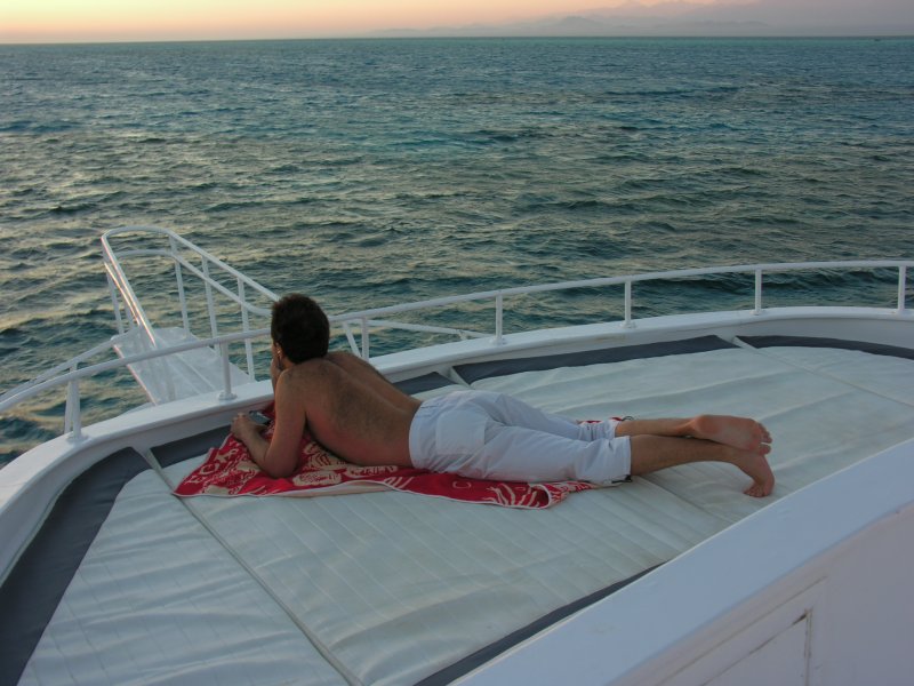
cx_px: 457
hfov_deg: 43.9
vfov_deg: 33.6
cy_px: 343
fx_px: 1135
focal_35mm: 43
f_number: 4.1
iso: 50
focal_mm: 11
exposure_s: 1/28.1
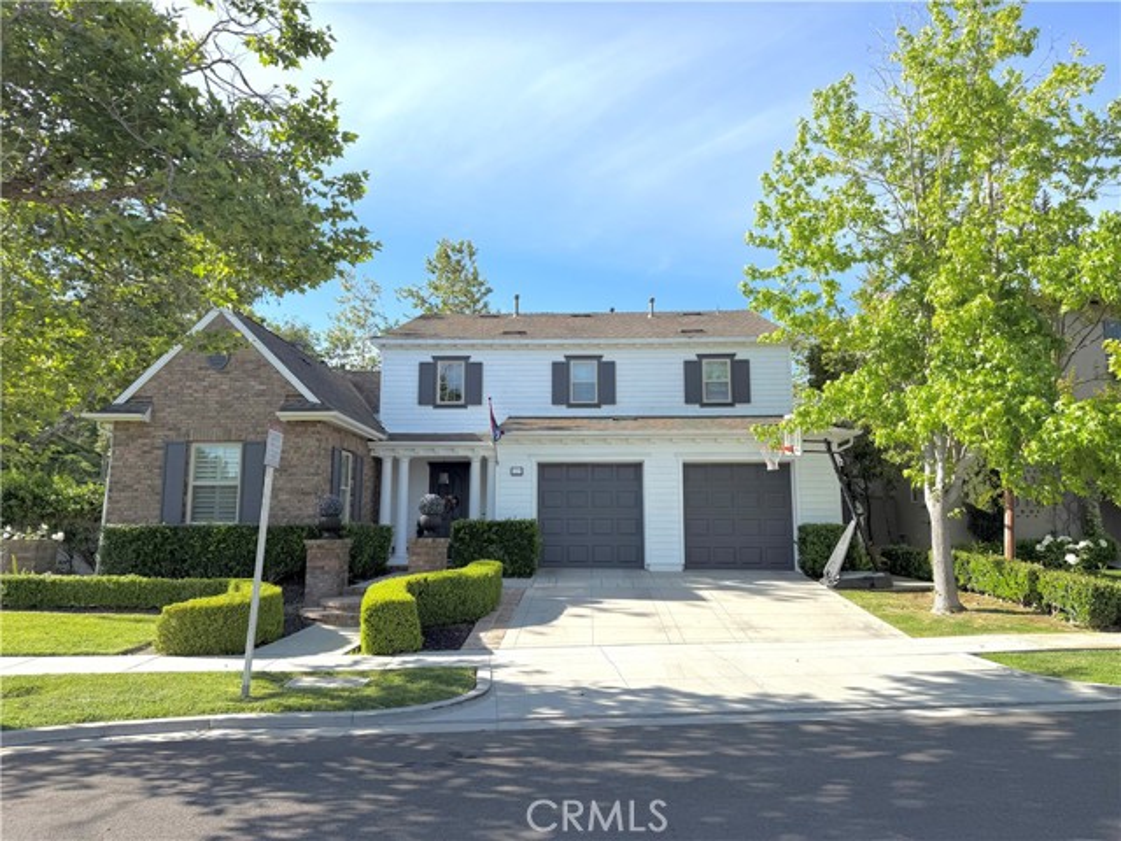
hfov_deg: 71.6
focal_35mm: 24
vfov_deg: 56.8
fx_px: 777
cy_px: 420
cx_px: 560
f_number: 1.78
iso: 80
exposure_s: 1/3021
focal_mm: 6.76
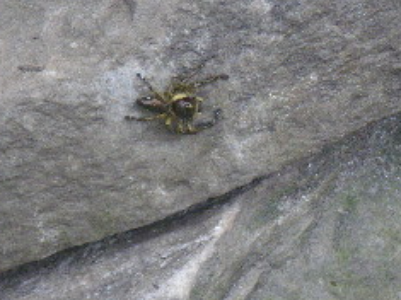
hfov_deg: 10.5
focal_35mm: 188
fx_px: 2177
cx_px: 193
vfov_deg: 7.9
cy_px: 148
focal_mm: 20.6
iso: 320
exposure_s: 1/160
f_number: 5.2
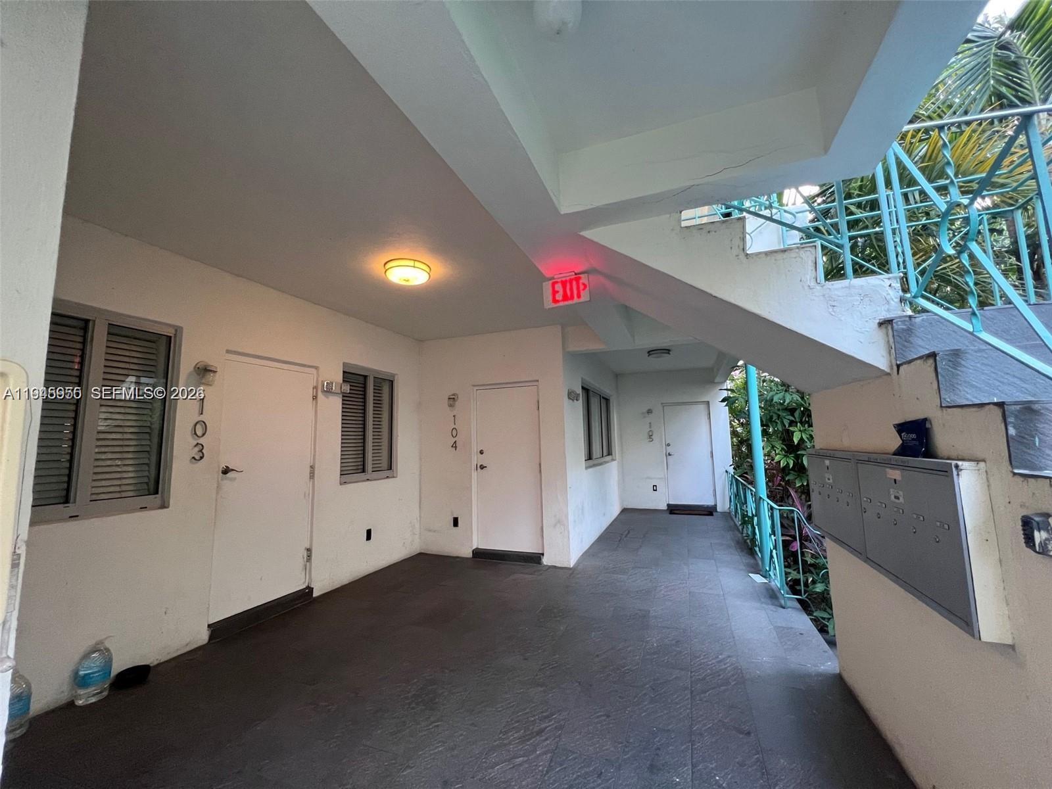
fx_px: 395
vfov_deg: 89.9
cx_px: 526
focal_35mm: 13
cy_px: 394
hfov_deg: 106.2
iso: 320
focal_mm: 1.57
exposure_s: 1/60
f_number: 1.8
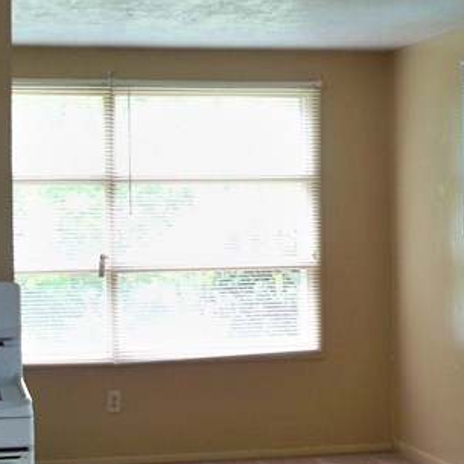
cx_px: 443
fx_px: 1577
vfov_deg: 16.7
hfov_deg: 16.5
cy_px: 291
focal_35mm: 104
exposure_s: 1/30
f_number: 3.1
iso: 100
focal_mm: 6.3
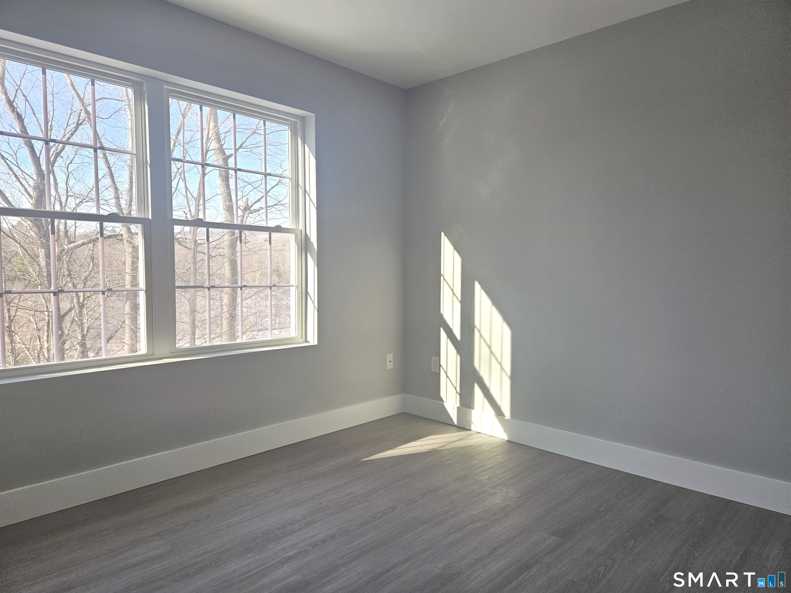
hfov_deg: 73.9
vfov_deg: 58.9
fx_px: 526
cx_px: 396
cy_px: 296
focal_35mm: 23
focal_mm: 5.4
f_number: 1.8
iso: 40
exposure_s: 1/234
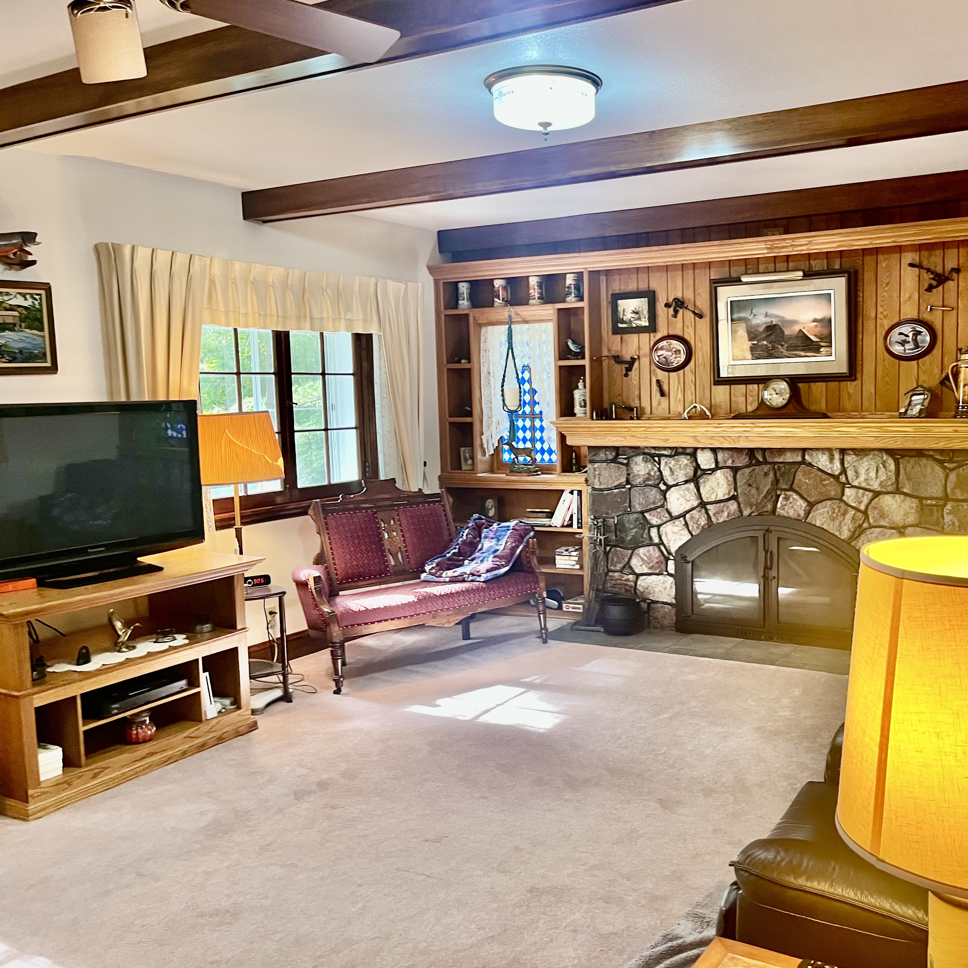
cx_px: 641
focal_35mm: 31
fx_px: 981
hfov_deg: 51.6
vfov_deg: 52.5
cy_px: 486
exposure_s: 1/60
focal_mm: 5.1
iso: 100
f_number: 1.6
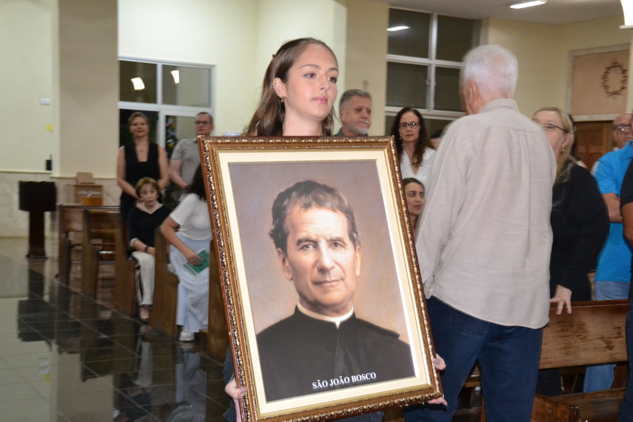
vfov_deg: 25.0
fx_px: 950
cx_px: 373
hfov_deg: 36.8
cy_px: 245
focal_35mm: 54
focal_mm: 30
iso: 1800
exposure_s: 1/60
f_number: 4
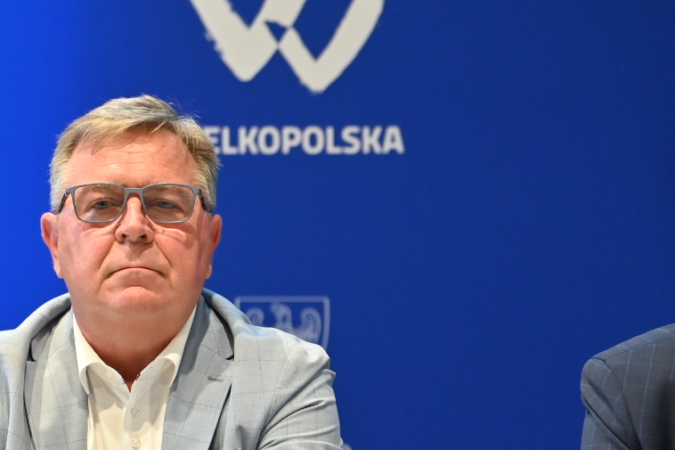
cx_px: 485
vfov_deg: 6.3
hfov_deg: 9.5
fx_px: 4049
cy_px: 417
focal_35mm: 216
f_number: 2.8
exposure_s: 1/200
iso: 1800
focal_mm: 101
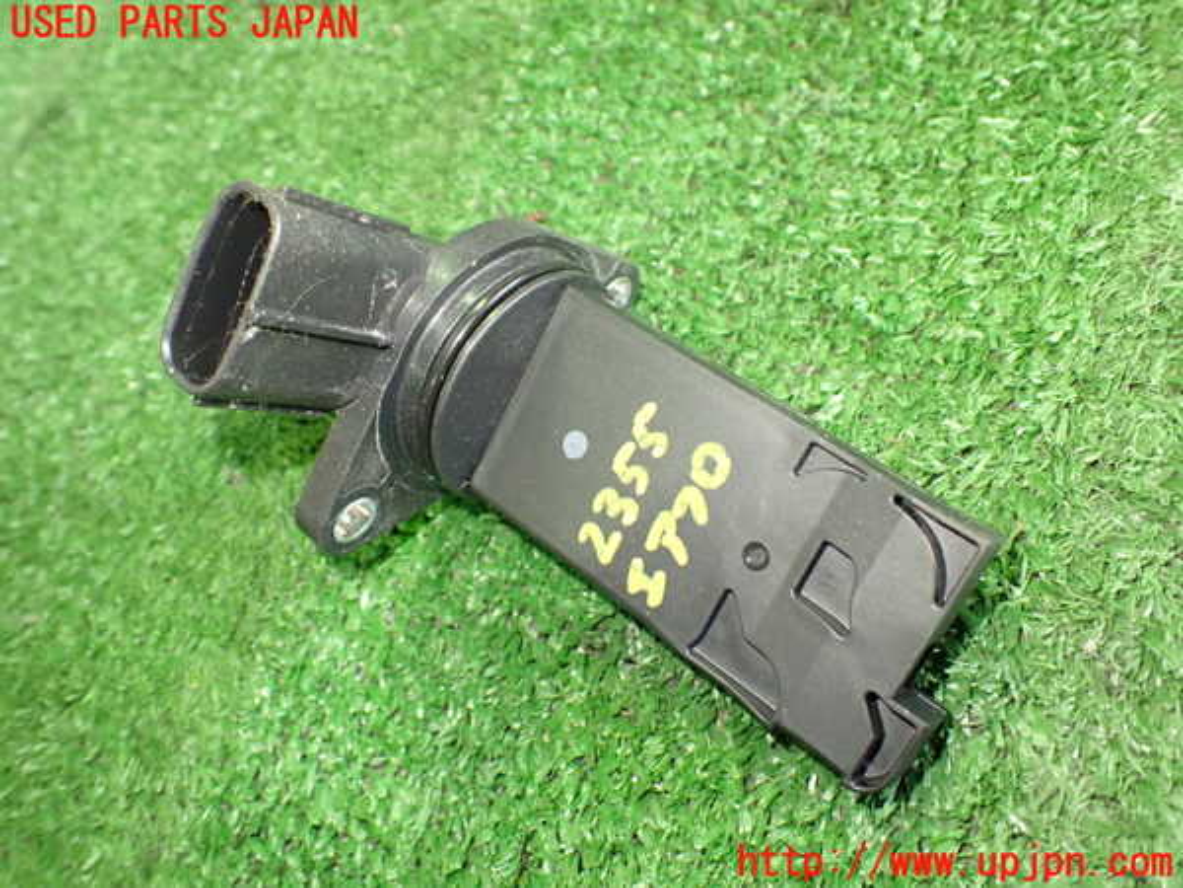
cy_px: 444
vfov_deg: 46.8
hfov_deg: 60.0
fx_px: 1025
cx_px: 592
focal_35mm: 30
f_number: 2.3
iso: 800
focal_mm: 5.4
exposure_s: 1/80
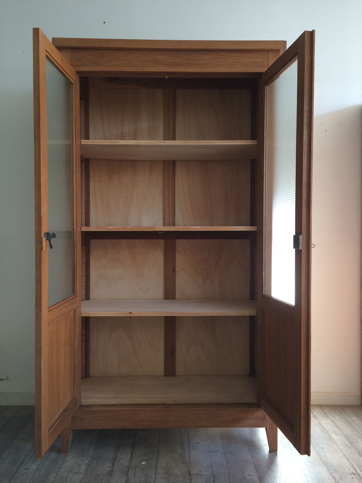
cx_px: 181
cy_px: 242
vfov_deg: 61.7
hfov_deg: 48.2
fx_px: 404
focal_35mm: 29
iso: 40
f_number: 2.2
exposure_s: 1/33
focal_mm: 4.15
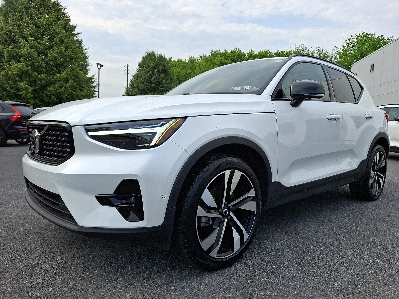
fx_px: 288
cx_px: 200
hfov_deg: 69.4
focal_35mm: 25
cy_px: 150
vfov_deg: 54.9
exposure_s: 1/769
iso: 25
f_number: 1.8
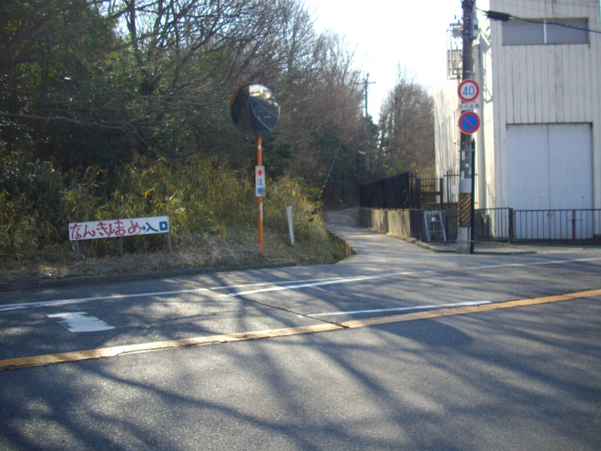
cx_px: 300
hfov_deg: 50.1
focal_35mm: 37
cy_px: 226
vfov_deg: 38.7
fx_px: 642
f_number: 2.8
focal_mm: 6.2
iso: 100
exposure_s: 1/500
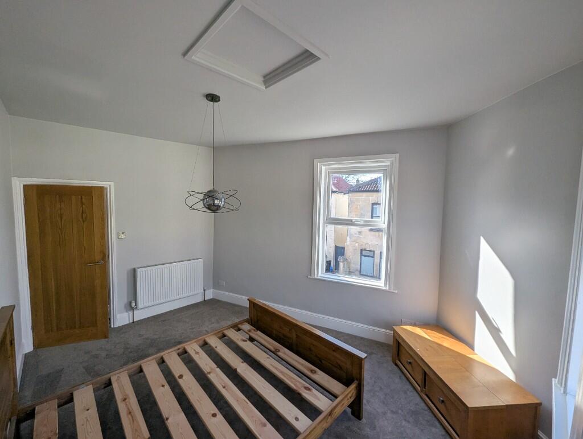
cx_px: 292
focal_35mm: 13
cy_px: 220
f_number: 2.2
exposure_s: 1/351
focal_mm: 1.95
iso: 48
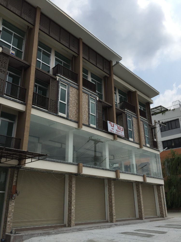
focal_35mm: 29
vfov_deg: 61.7
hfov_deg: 48.2
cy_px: 121
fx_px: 202
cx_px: 90
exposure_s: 1/3597
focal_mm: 4.15
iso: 32
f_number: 2.2
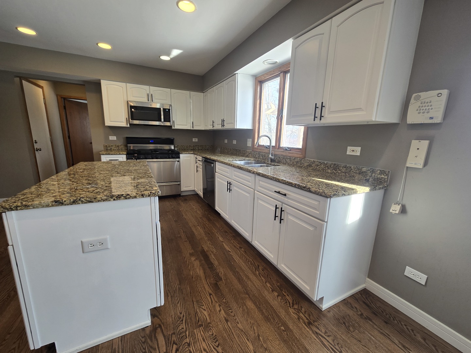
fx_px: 177
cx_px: 236
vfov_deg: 89.9
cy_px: 176
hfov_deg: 106.2
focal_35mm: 13
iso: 50
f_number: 2.2
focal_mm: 2.2
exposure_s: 1/60
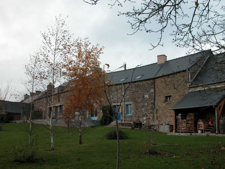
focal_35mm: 35
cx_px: 112
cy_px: 84
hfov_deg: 52.6
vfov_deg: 40.7
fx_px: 228
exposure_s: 1/141
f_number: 4
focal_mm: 8.9
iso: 100
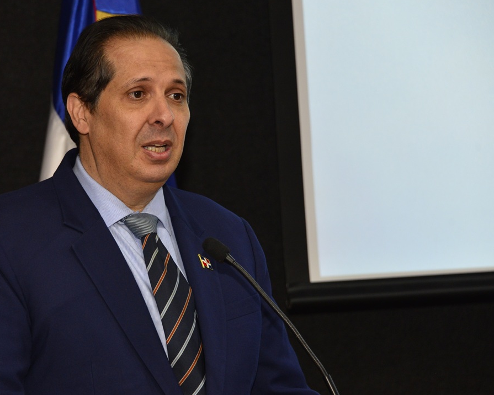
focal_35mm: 170
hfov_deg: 11.3
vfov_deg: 9.1
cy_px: 206
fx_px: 2485
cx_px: 176
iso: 1600
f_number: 5.6
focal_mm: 135
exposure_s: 1/160
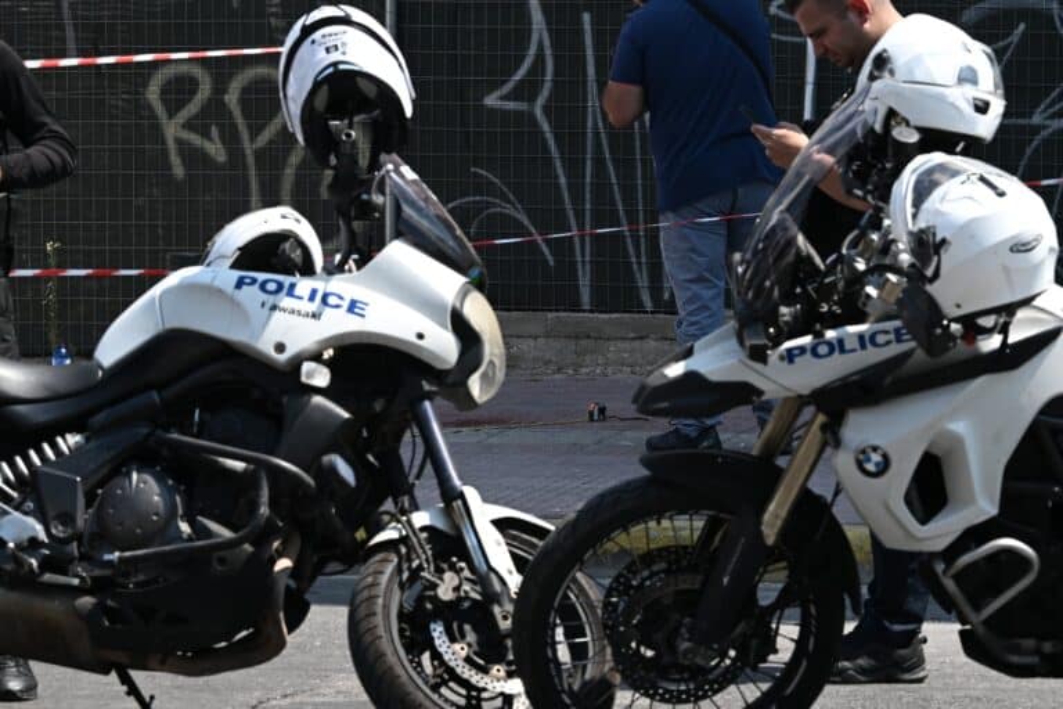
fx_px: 5315
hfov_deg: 11.4
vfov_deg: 7.6
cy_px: 354
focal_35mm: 180
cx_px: 532
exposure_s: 1/500
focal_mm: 120
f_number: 8
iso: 250
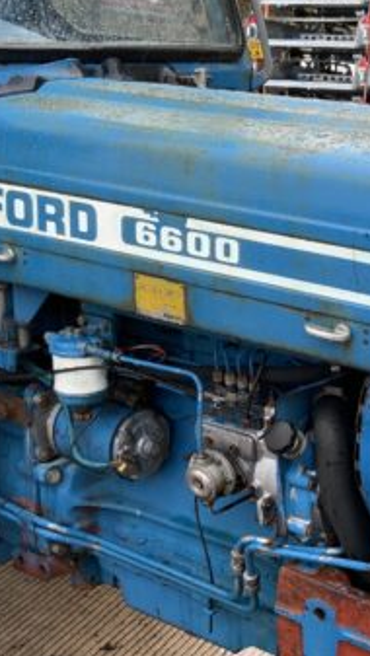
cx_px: 413
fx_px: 1045
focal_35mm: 60
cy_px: 366
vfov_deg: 34.8
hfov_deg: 19.2
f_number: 1.8
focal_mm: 3
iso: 50
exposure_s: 1/122
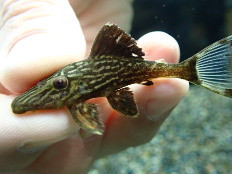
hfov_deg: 52.6
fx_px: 235
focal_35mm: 35
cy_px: 79
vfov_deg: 40.7
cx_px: 122
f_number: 2.3
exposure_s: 1/30
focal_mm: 5.4
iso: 800
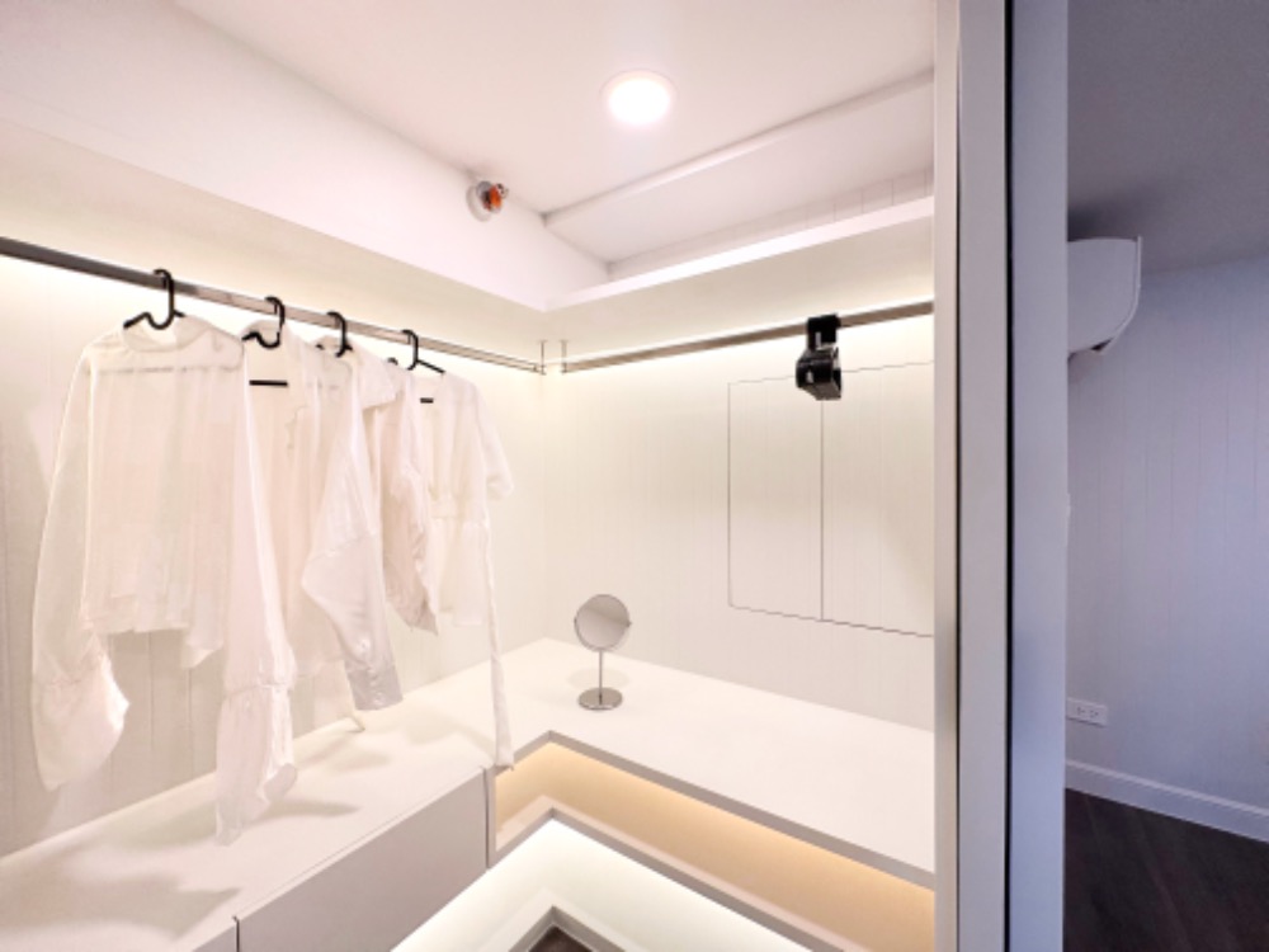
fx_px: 513
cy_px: 476
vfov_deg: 85.7
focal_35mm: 14
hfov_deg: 102.1
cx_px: 634
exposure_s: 1/100
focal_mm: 2.22
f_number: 2.2
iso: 100
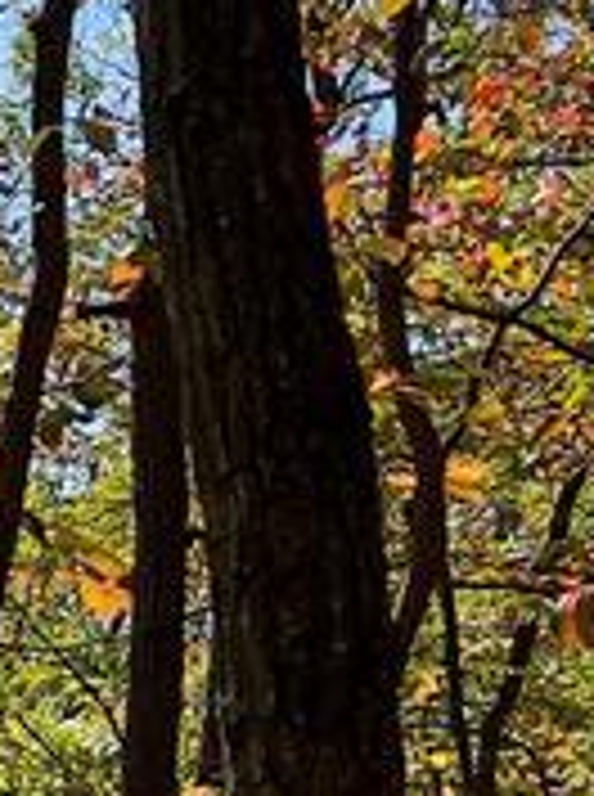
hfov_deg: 8.8
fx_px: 3651
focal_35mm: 159
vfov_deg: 12.3
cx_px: -603
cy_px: 836
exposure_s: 1/1395
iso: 50
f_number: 1.5
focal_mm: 5.7
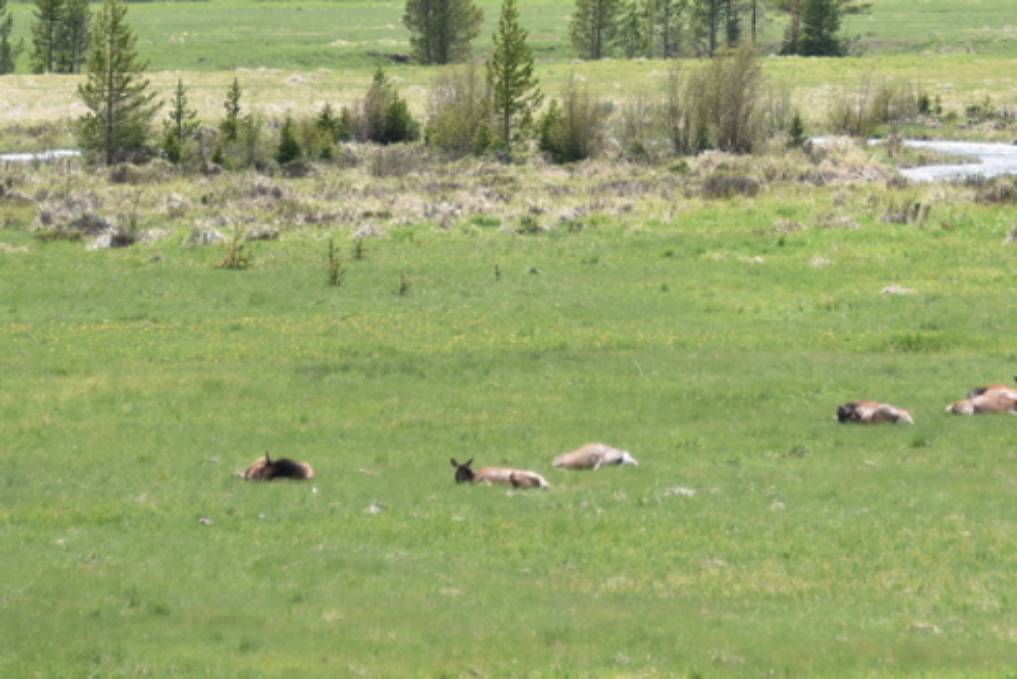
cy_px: -191
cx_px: 895
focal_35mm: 418
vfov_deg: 3.3
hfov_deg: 4.9
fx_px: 11811
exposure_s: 1/320
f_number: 5.6
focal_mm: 160
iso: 100
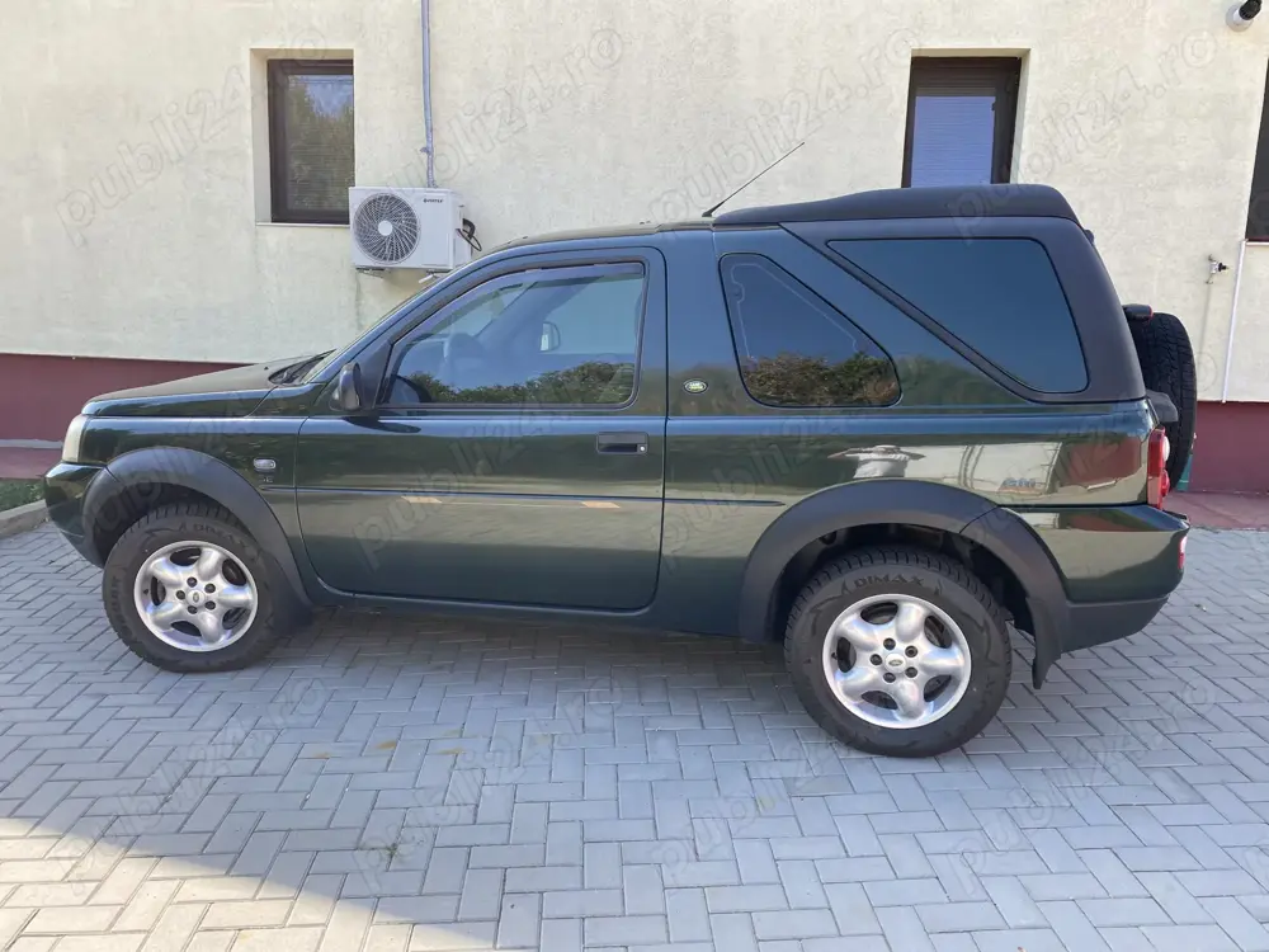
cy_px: 476
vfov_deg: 53.1
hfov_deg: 67.3
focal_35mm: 26
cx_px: 634
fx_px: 953
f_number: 1.8
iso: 32
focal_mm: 4.25
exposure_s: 1/431
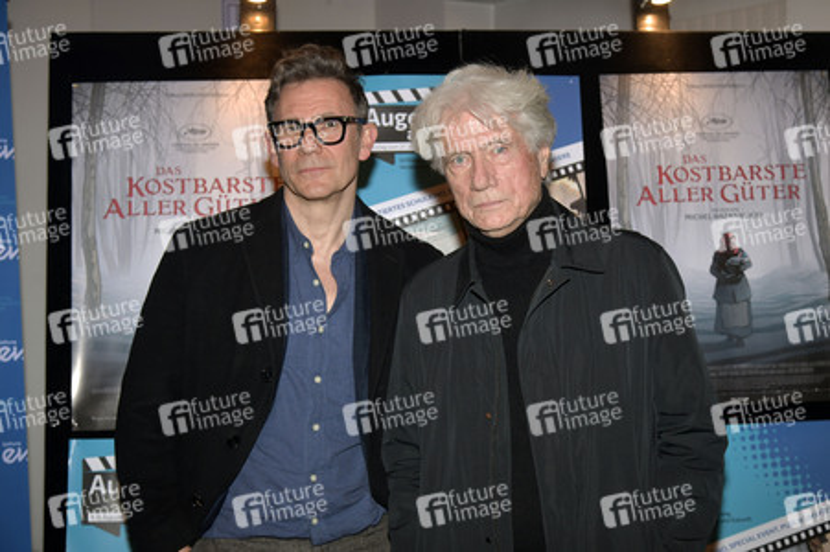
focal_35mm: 55
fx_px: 1267
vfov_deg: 24.6
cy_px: 276
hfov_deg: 36.3
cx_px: 415
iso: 800
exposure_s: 1/160
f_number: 5.6
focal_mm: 55
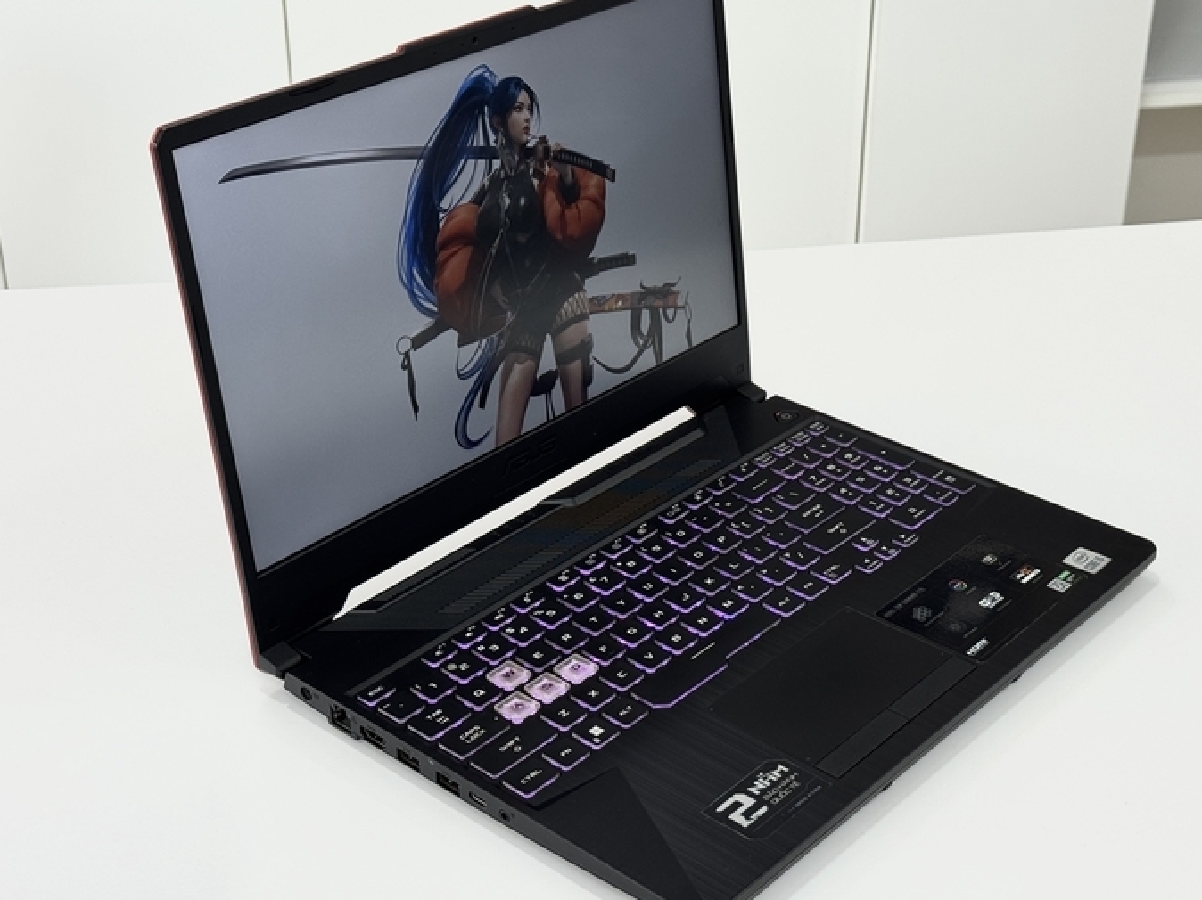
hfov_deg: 33.8
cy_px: 433
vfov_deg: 25.6
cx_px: 649
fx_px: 1979
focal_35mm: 57
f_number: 1.78
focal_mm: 6.76
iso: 80
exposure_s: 1/121
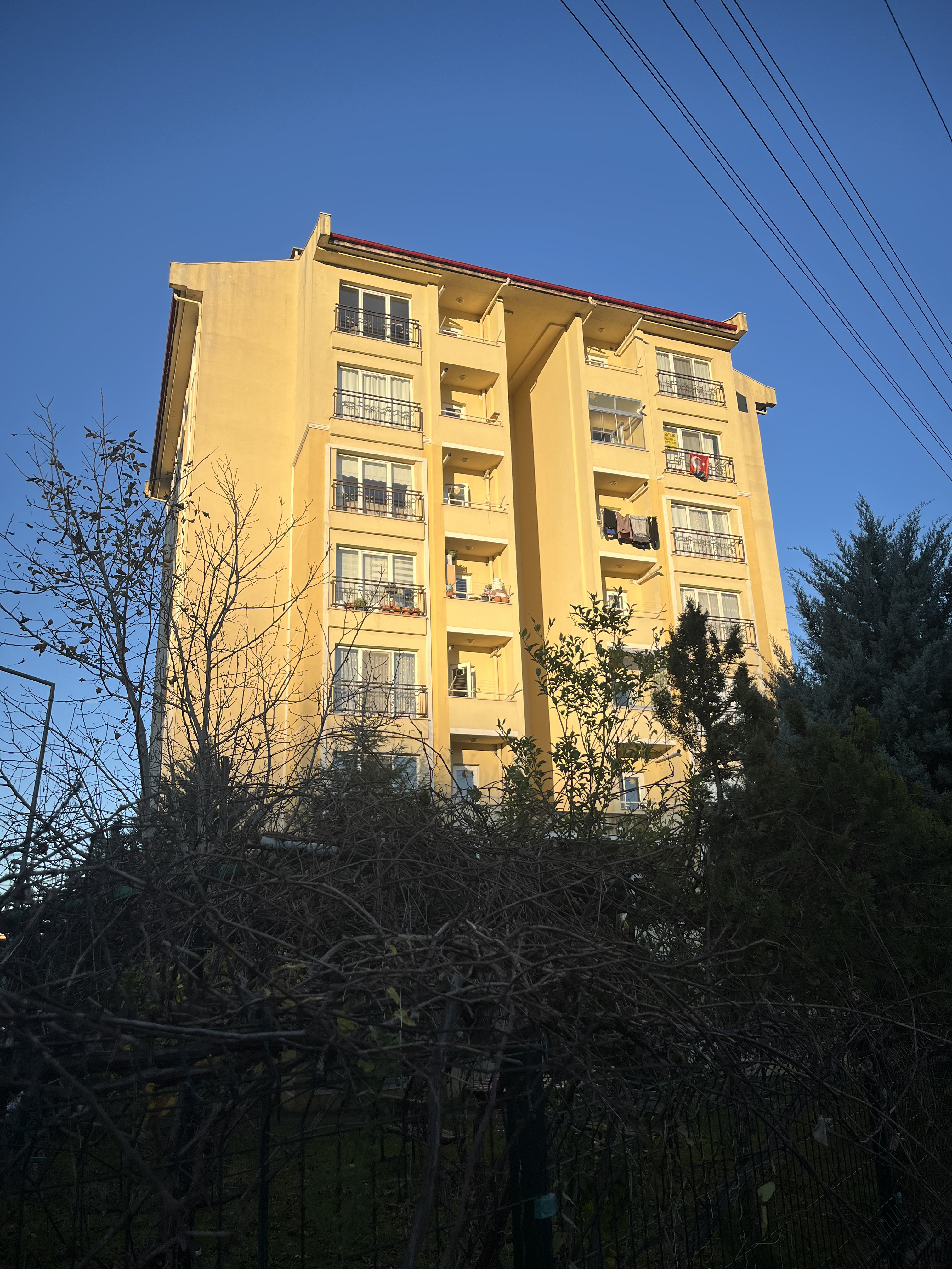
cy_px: 634
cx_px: 476
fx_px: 953
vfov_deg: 67.3
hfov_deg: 53.1
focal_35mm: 26
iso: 50
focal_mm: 5.1
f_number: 1.6
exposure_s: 1/2513
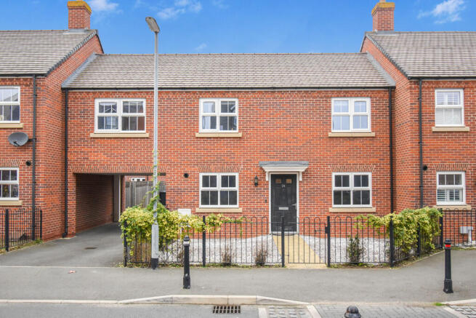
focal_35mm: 30
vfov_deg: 43.6
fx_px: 397
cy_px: 159
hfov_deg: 61.9
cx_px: 238
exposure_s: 1/160
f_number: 5.6
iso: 800
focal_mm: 20
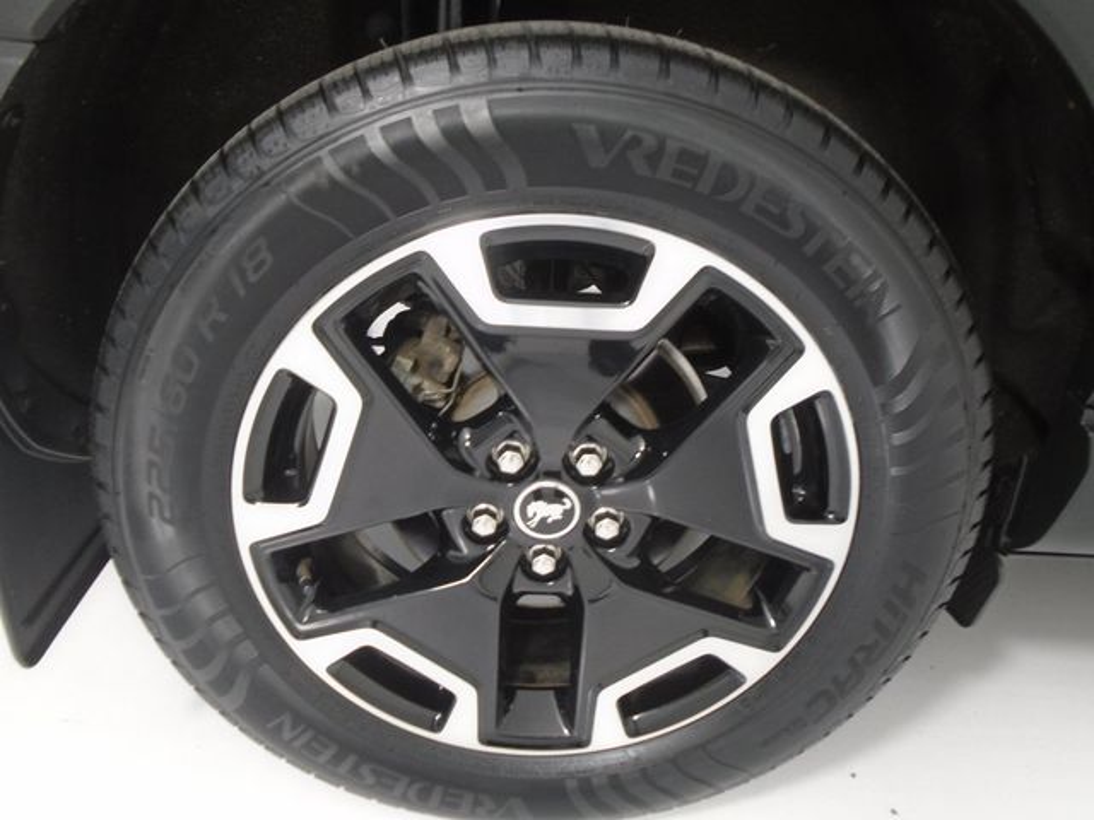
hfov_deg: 67.3
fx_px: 822
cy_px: 410
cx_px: 547
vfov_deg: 53.1
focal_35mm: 26
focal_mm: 4.6
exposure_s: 1/40
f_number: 3.2
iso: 100
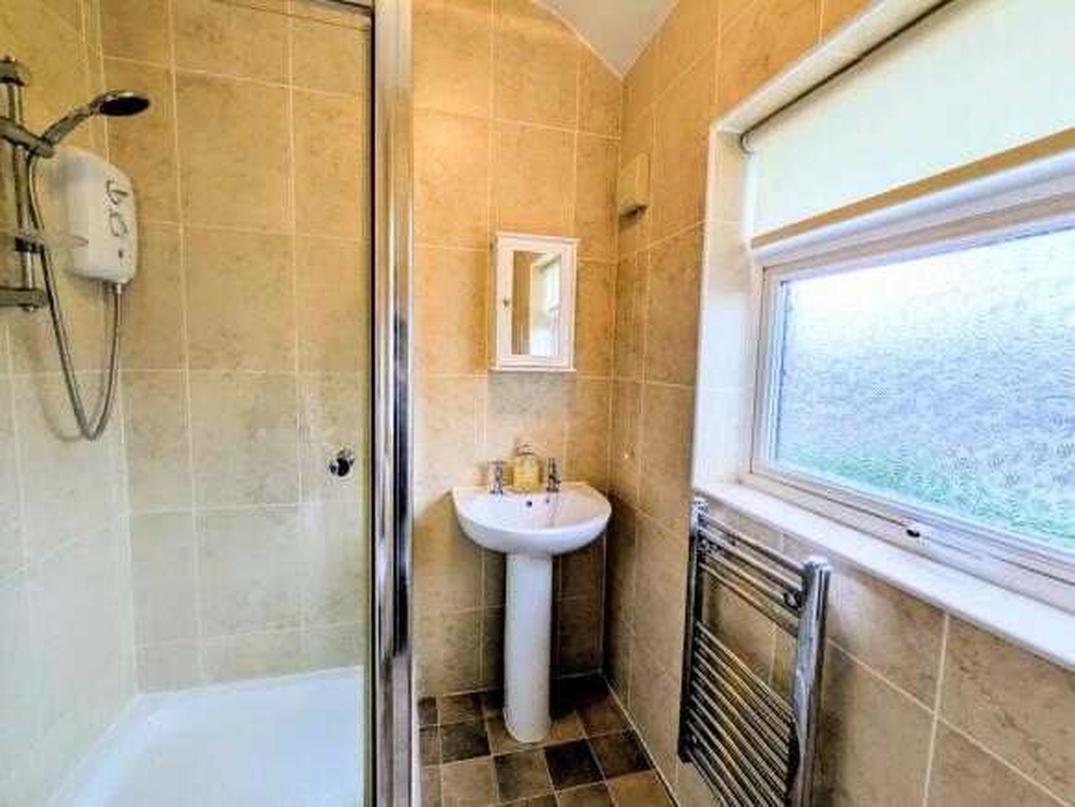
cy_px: 404
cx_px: 538
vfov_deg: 85.7
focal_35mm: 14
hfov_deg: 102.0
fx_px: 435
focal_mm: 1.83
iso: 57
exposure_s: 1/100
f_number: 2.2
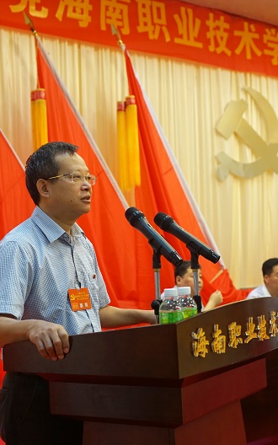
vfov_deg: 37.5
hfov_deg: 23.9
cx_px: 177
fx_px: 655
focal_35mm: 54
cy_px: 224
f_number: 3.2
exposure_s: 1/60
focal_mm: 35
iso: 800
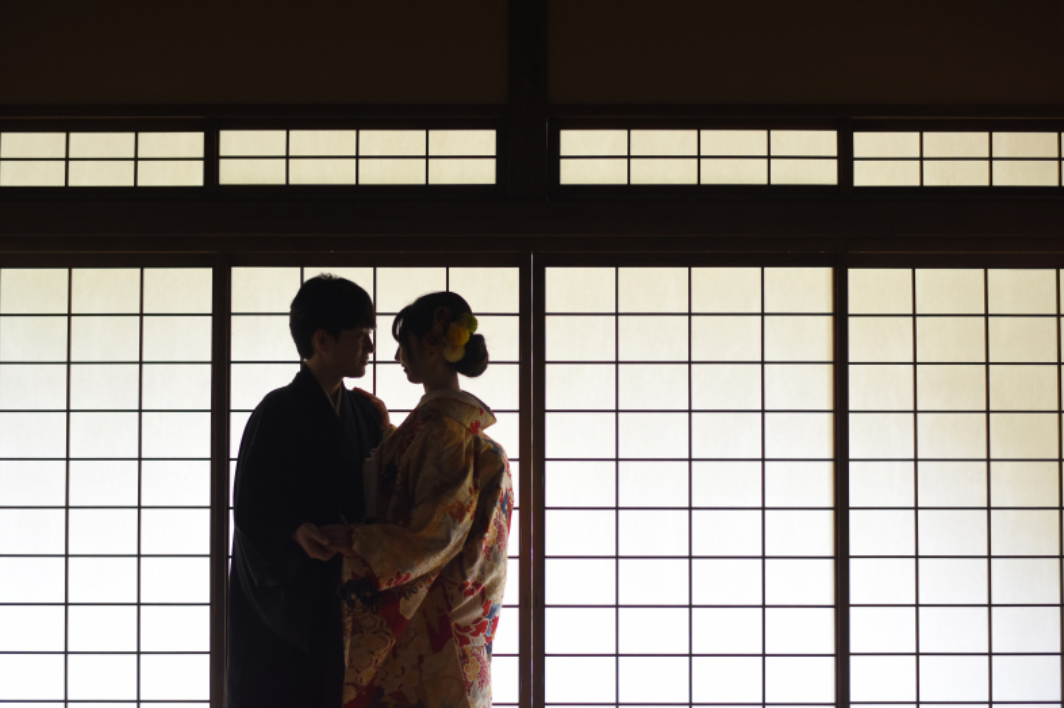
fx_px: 1743
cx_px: 530
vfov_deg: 23.0
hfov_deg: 33.9
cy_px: 354
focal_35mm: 59
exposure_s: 1/160
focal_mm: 58
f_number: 2.2
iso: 800
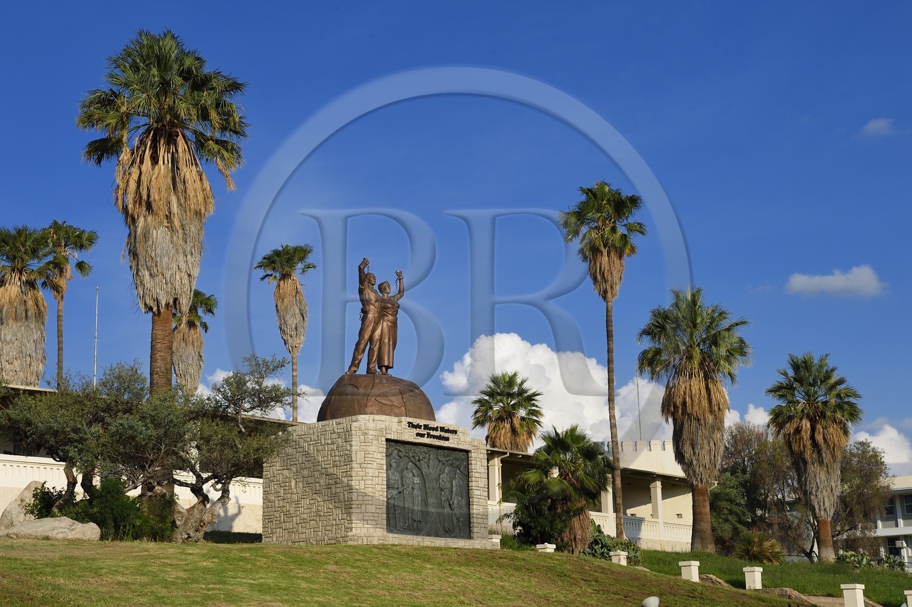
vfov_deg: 21.9
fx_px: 1569
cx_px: 456
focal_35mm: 62
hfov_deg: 32.4
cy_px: 304
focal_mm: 62
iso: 200
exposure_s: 1/250
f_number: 16
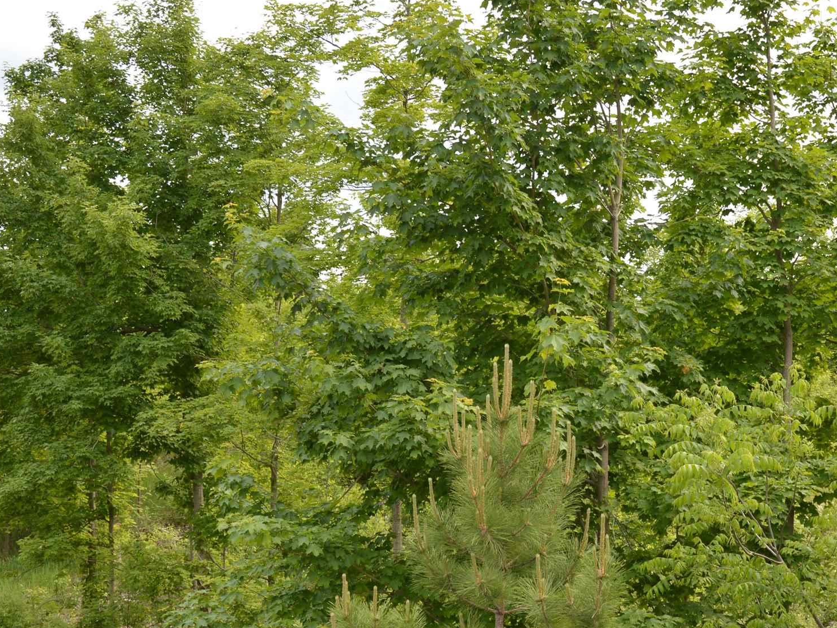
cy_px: 431
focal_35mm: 54
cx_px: 611
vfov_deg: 26.8
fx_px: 1306
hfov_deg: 34.9
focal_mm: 18
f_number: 6.3
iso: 100
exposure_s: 1/200
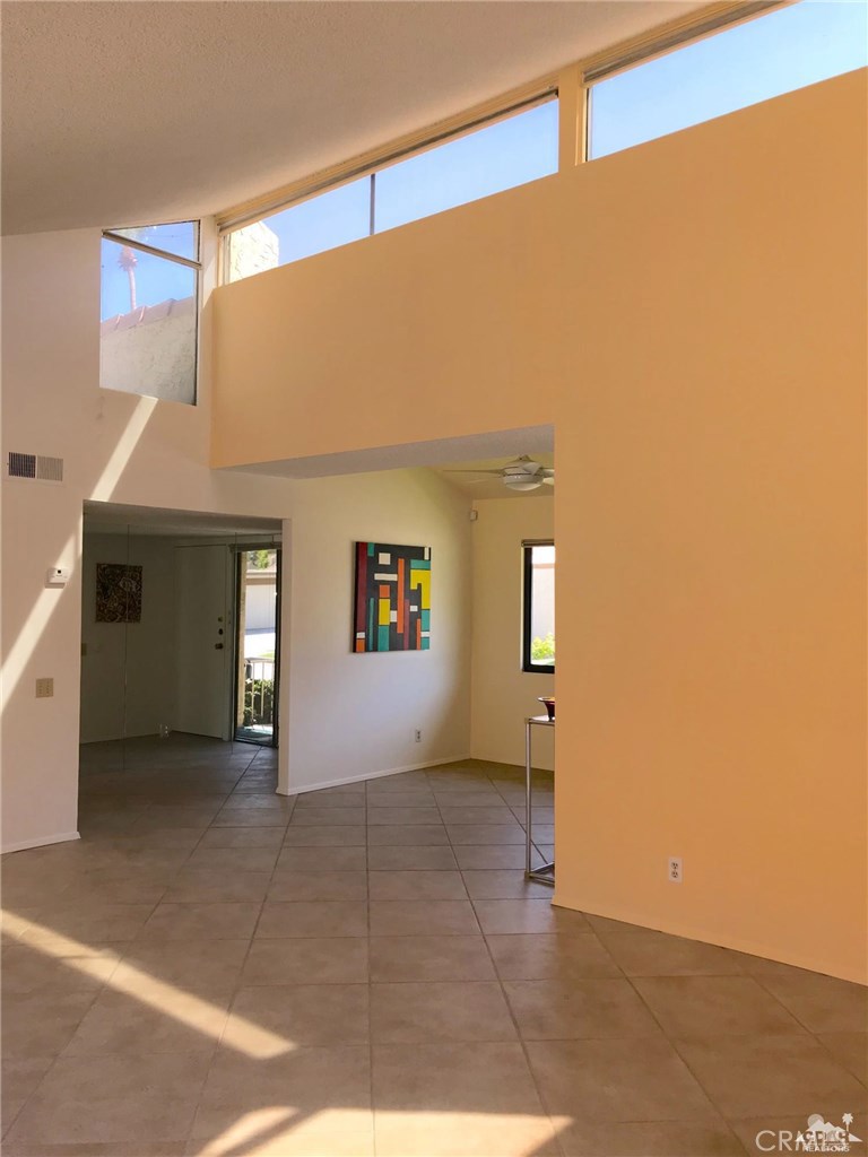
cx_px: 434
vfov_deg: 63.4
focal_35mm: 28
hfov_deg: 49.7
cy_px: 578
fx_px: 936
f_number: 1.8
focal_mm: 3.99
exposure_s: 1/142
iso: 20
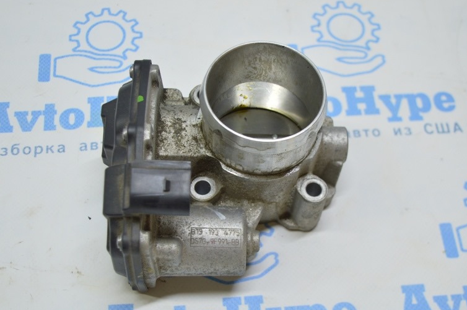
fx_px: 687
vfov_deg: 25.4
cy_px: 187
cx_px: 228
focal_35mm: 53
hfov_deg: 37.6
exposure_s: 1/60
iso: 400
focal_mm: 26
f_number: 4
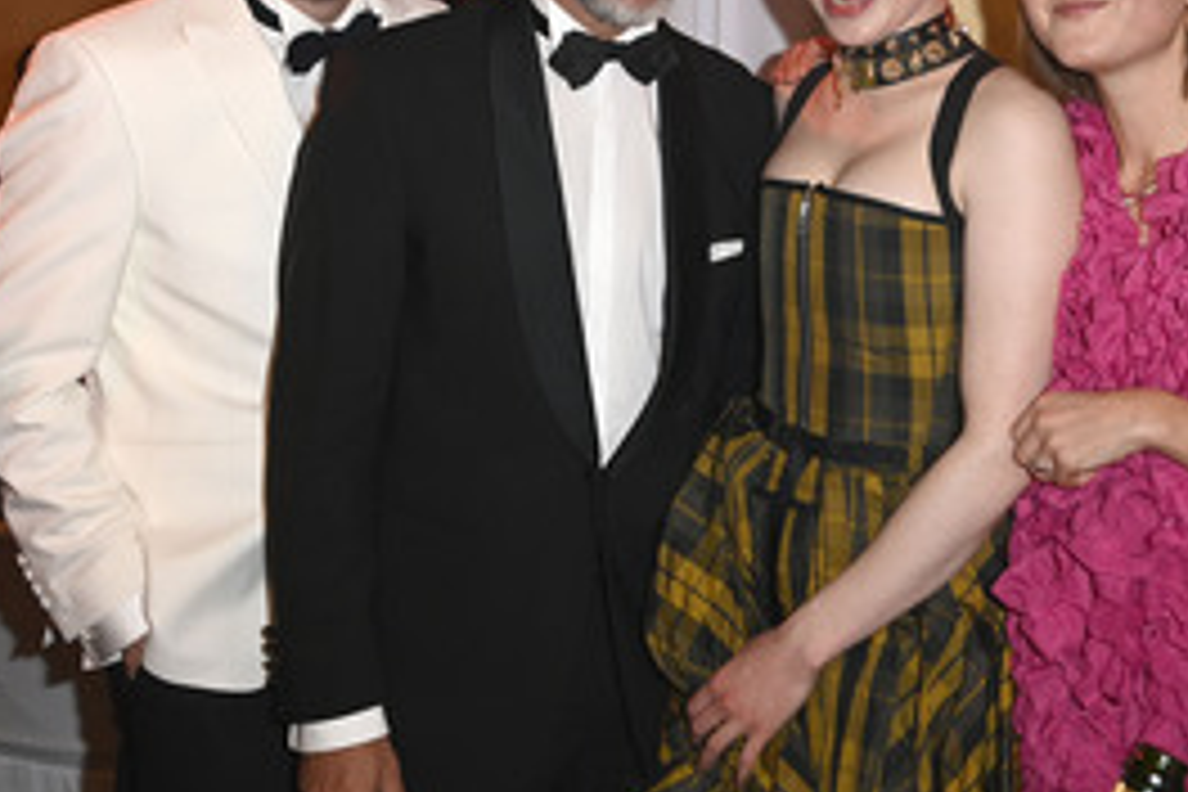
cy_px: 220
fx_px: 1914
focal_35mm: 58
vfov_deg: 23.2
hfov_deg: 34.0
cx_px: 844
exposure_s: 1/80
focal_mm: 34
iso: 2000
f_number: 5.6
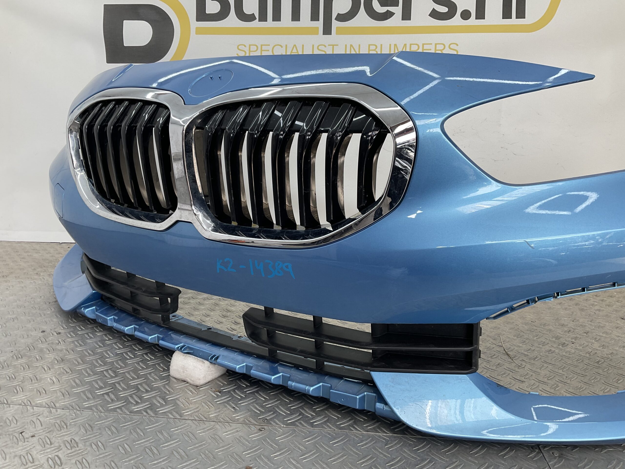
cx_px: 312
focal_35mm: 29
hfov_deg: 61.7
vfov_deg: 48.2
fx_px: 524
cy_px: 234
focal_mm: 3
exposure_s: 1/116
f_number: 1.8
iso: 16
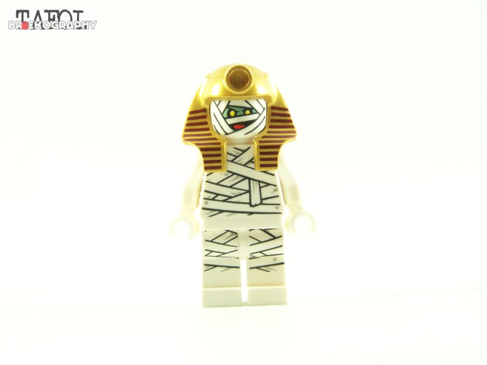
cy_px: 182
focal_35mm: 105
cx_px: 244
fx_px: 1477
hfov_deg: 18.7
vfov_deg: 14.1
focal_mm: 17.5
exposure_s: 1/60
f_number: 3.6
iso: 400
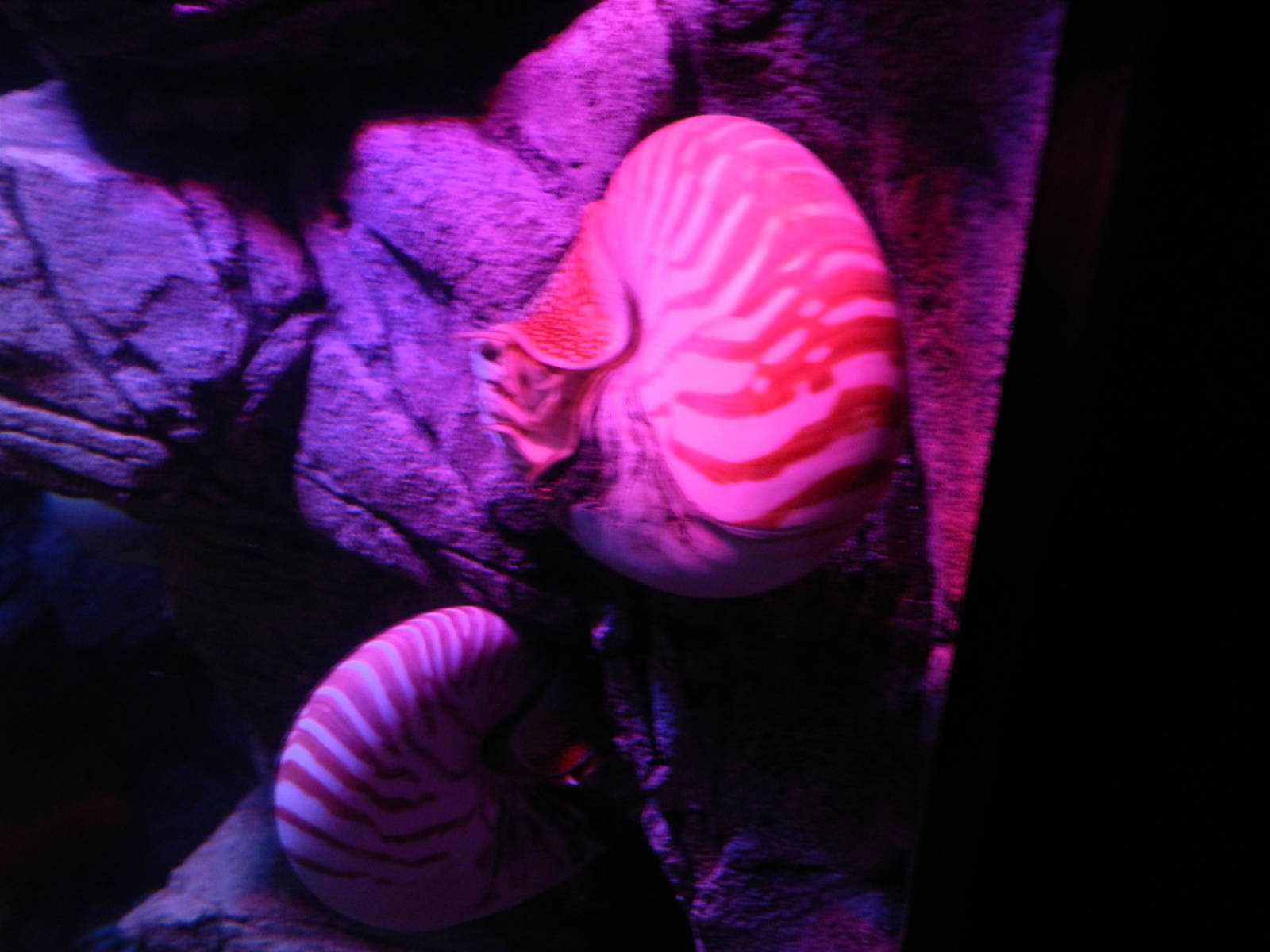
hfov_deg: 56.8
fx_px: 1174
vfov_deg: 44.2
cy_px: 476
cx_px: 635
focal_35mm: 32
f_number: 3.7
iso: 360
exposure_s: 1/15
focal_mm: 5.6
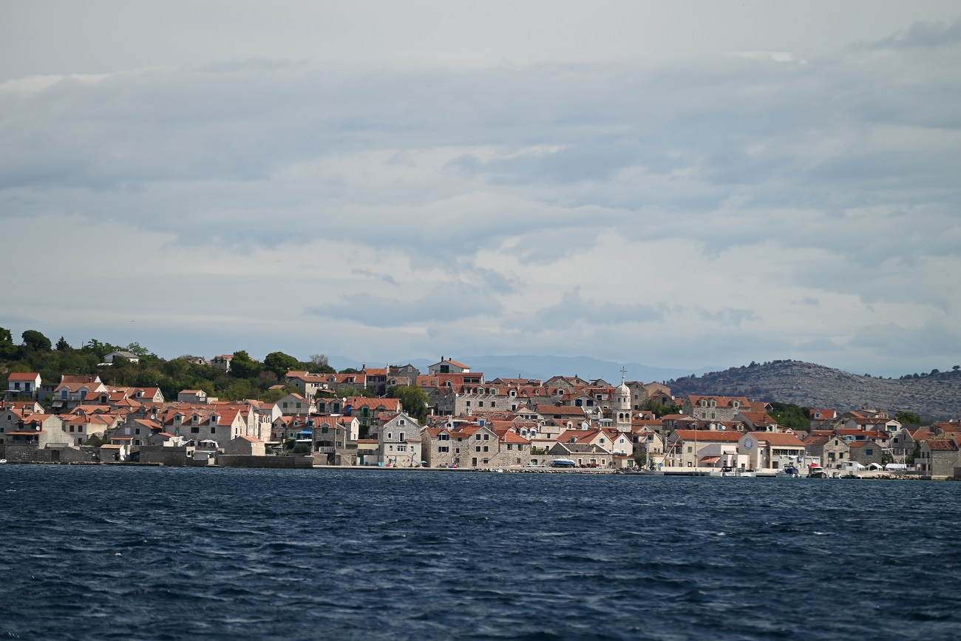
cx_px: 480
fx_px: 5873
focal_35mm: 220
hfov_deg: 9.4
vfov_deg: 6.2
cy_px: 320
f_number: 5.6
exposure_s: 1/1000
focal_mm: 220
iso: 100
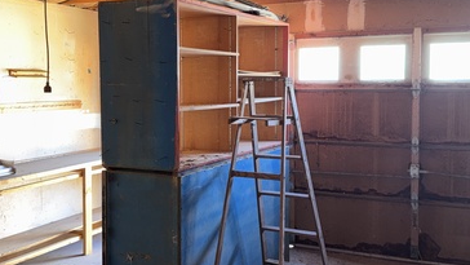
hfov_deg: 44.6
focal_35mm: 46
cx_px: 223
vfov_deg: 26.0
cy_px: 118
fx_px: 573
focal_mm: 6.76
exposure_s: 1/17
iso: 80
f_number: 1.78
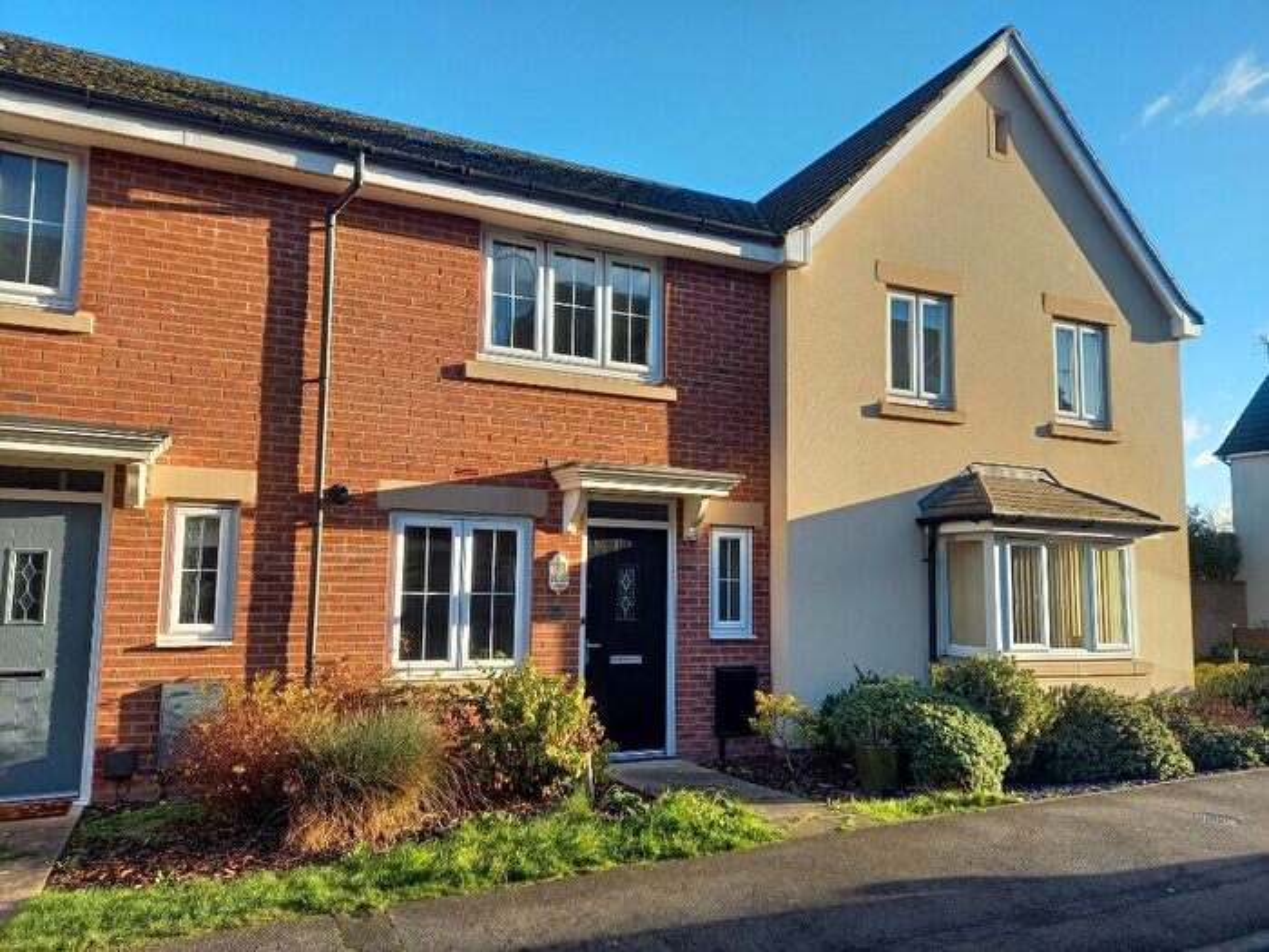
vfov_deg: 54.9
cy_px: 476
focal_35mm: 25
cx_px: 634
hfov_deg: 69.4
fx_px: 916
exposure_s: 1/280
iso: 50
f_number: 1.8
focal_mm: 4.65
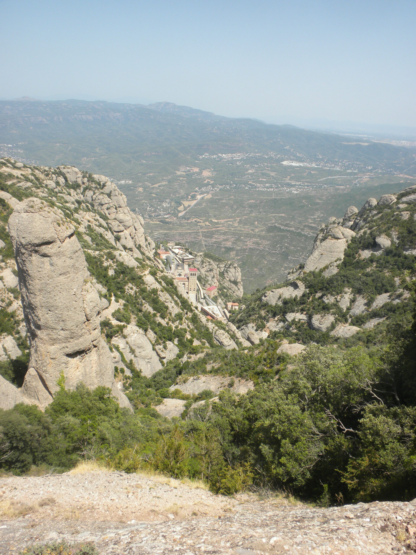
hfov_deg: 38.7
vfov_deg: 50.1
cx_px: 208
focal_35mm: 37
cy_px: 278
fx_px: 593
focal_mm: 6.6
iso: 64
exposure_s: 1/97.1
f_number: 10
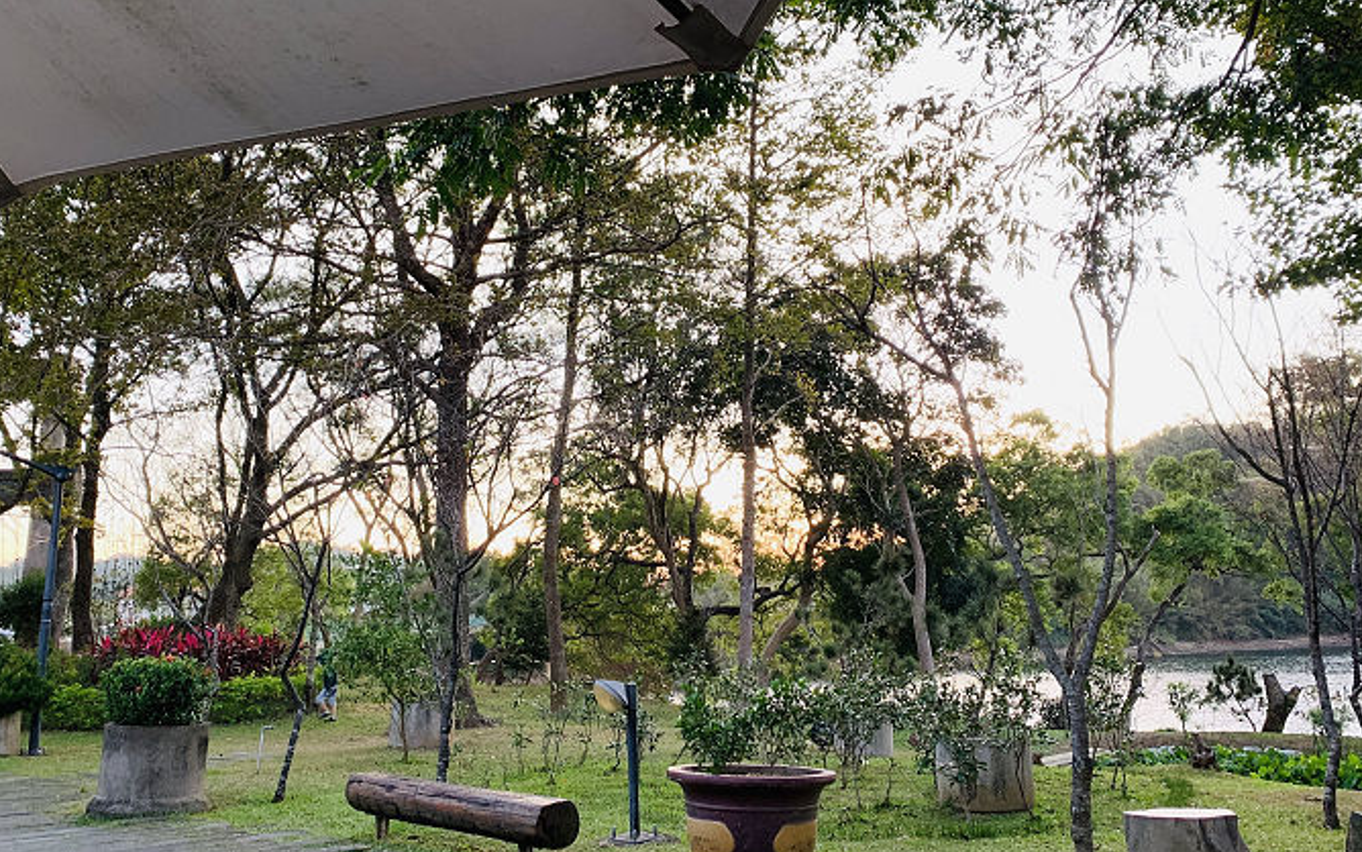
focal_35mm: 33
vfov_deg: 38.3
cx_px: 665
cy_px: 395
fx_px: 1225
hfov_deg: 58.1
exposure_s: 1/60
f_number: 1.8
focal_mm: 4.25
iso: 100
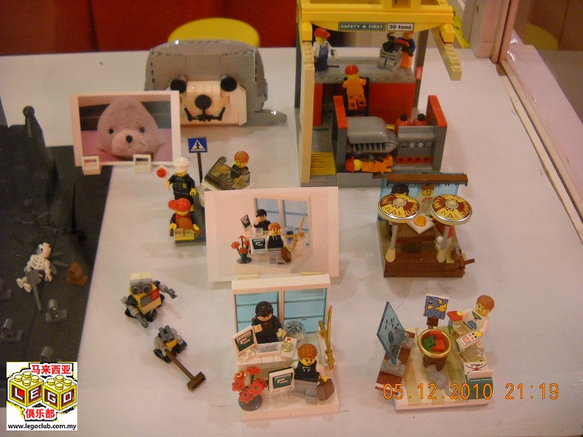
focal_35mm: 41
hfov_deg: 45.8
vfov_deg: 35.1
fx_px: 691
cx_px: 292
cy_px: 218
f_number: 3.1
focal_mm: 6.72
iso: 400
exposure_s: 1/57
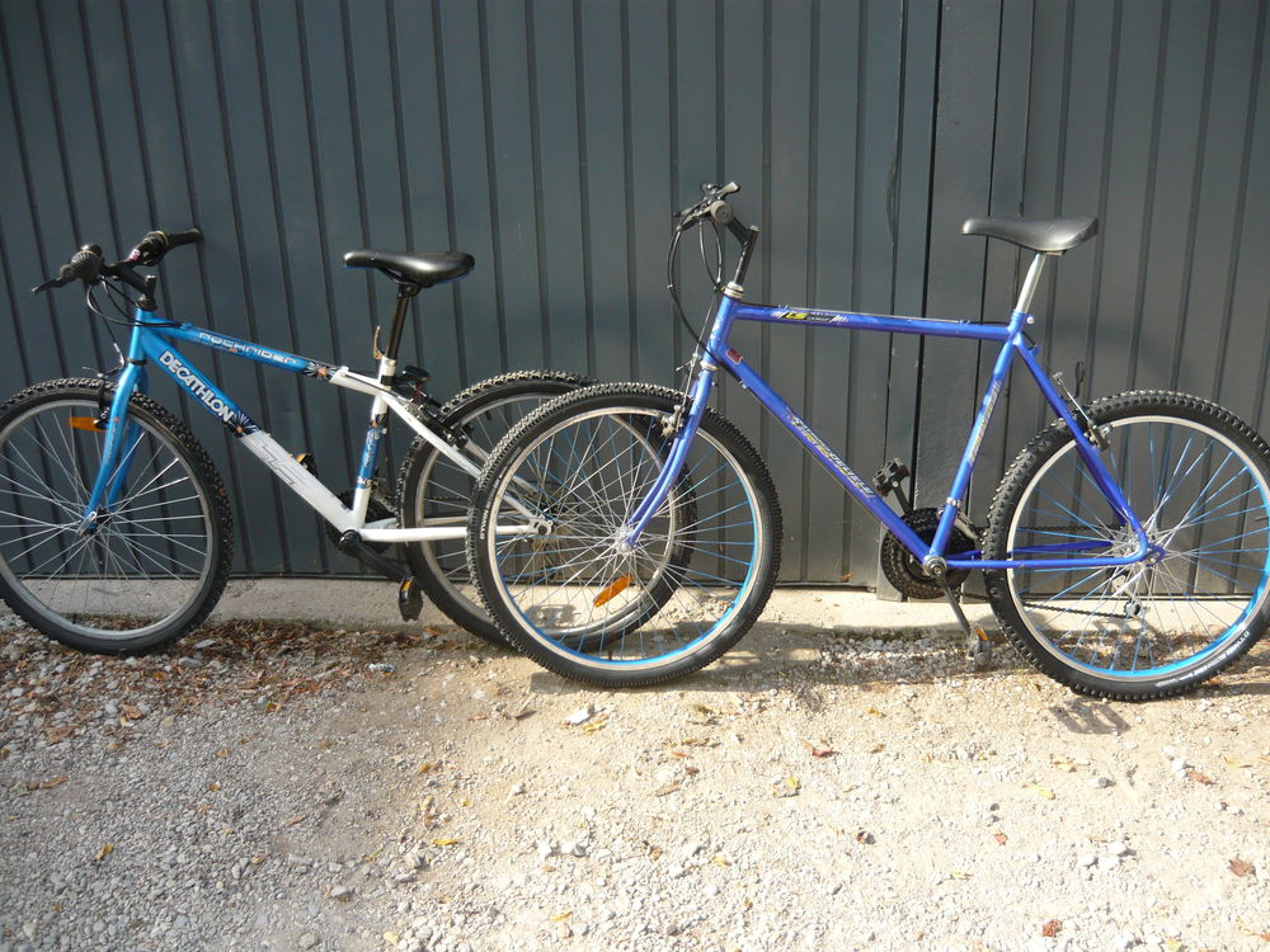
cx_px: 635
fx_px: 1211
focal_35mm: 33
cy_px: 476
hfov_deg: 55.4
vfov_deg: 42.9
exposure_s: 1/400
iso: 100
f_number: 2.8
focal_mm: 5.5
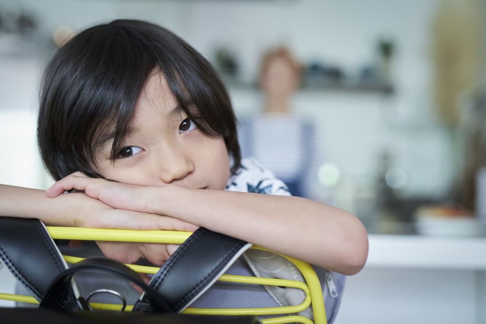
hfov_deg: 39.6
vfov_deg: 27.0
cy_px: 162
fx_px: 675
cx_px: 243
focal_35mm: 50
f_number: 2
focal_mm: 50
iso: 800
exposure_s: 1/200
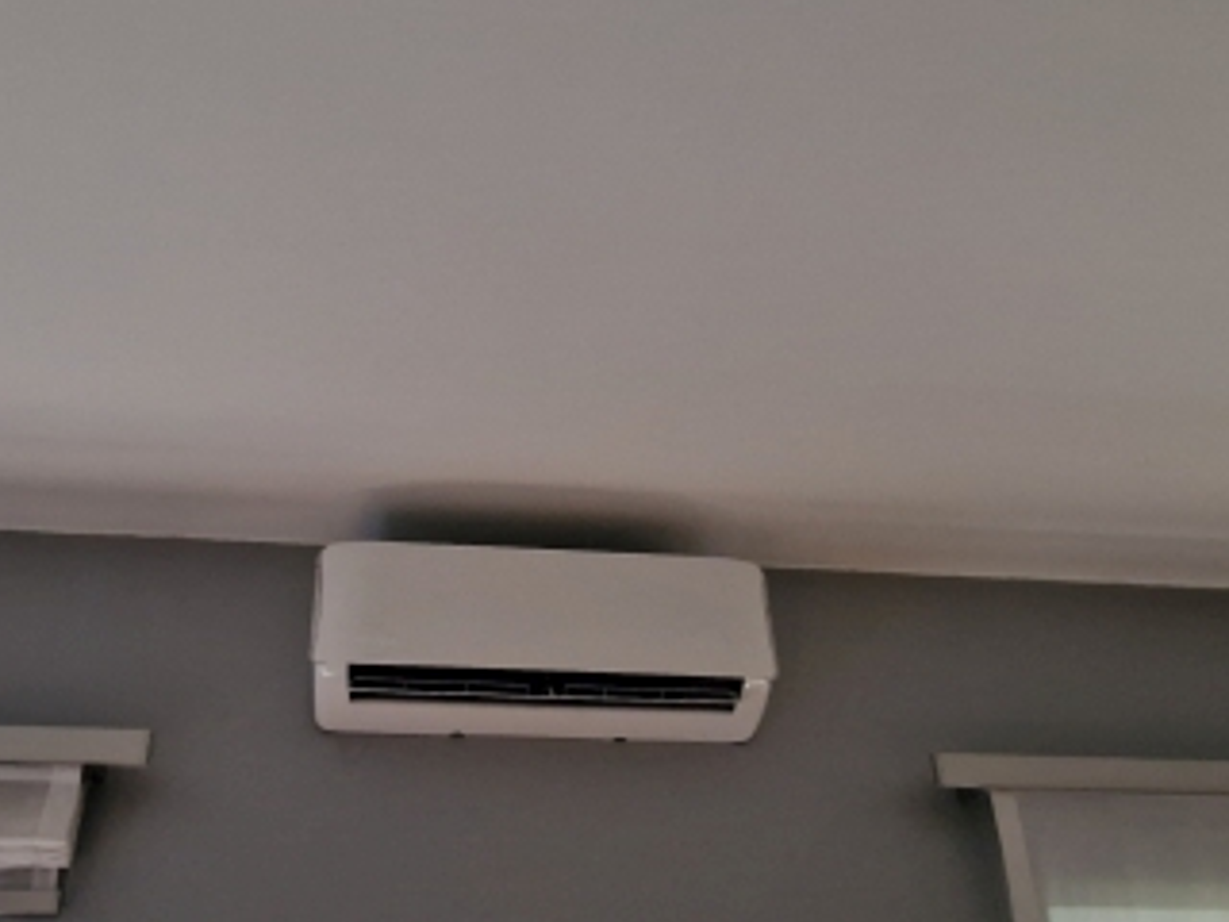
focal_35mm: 26
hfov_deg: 67.0
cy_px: 692
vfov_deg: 50.8
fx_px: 923
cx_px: 530
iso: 250
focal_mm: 2.2
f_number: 2.2
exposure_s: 1/50
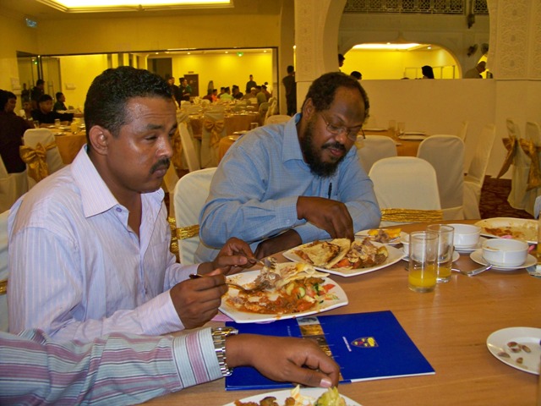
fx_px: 516
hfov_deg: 55.4
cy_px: 203
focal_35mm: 33
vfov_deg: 42.9
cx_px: 270
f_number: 2.8
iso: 200
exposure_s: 1/30
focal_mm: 5.85
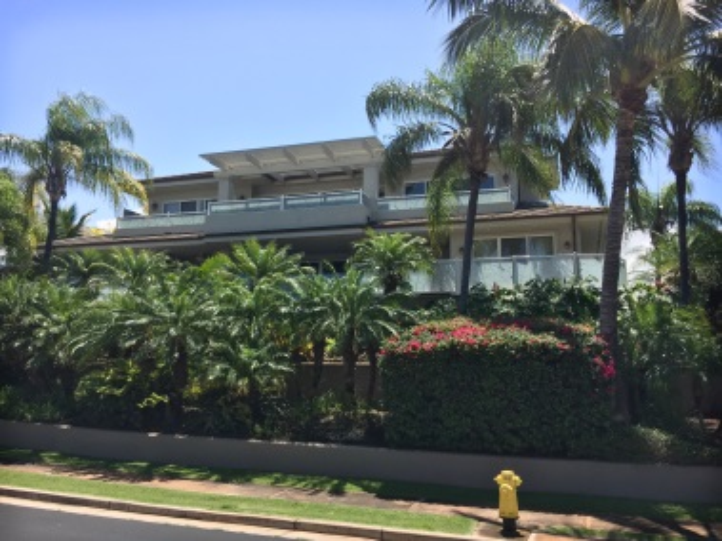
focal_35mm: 29
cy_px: 270
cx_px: 361
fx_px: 605
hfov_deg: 61.7
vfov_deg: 48.2
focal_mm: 4.15
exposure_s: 1/1799
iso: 32
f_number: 2.2
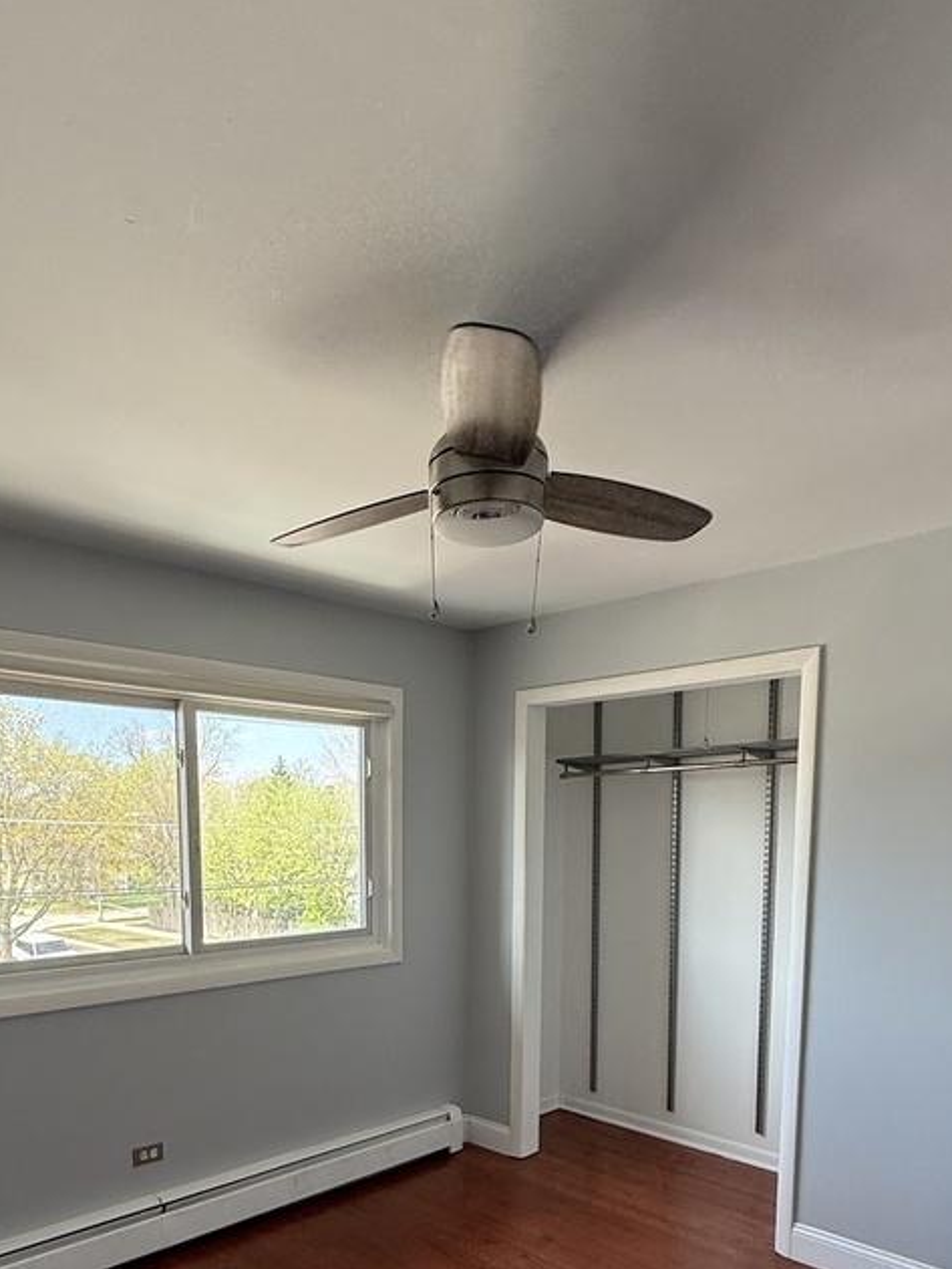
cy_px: 941
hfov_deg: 56.6
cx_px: 409
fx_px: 879
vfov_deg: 67.4
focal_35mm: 24
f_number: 2.2
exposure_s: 1/105
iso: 64
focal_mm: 2.22
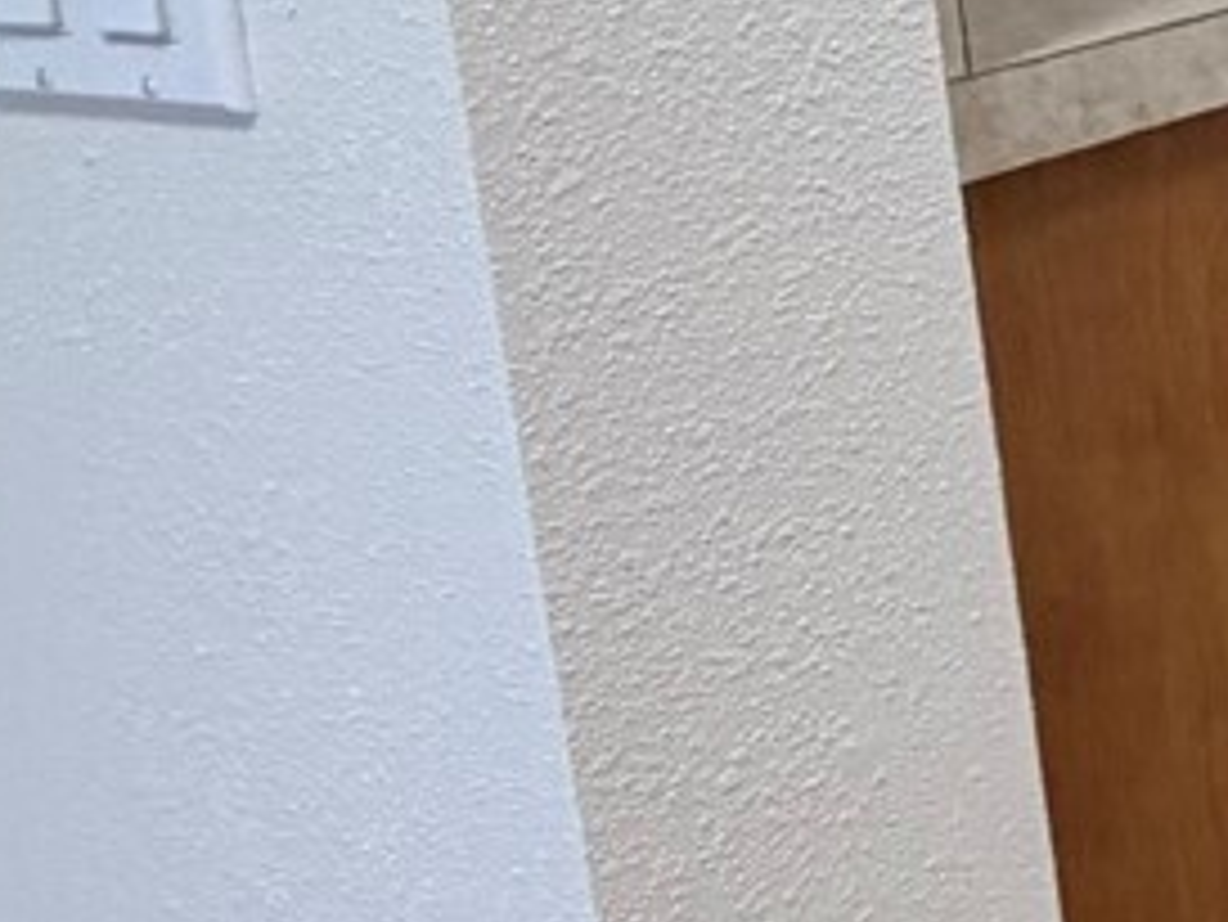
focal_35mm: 82
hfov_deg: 14.7
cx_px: 2960
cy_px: -153
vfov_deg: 17.3
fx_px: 2910
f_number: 2.2
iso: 250
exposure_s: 1/60
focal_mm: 2.22
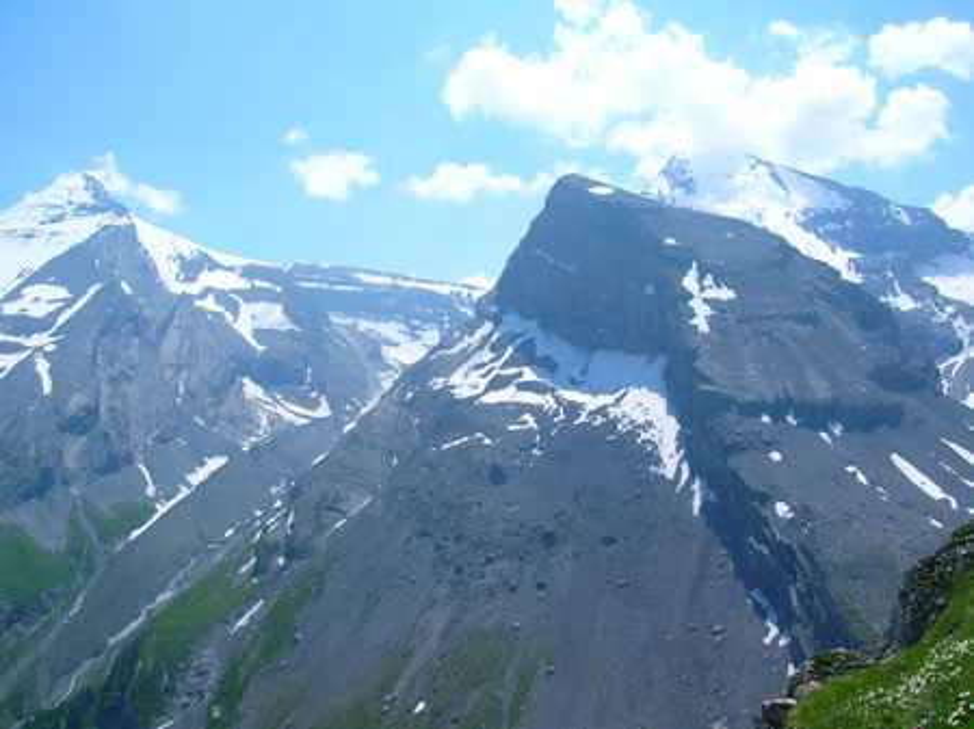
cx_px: 487
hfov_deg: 54.0
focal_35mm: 34
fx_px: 956
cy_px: 364
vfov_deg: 41.8
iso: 50
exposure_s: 1/580
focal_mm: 5.7
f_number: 4.9
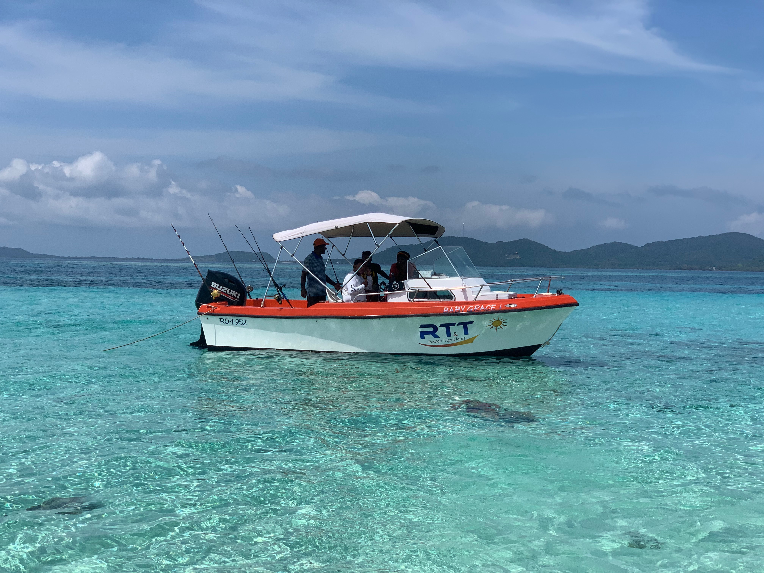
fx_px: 1148
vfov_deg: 28.0
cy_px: 286
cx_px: 382
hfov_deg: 36.8
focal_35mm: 52
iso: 16
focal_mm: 6
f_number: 2.4
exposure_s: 1/2398
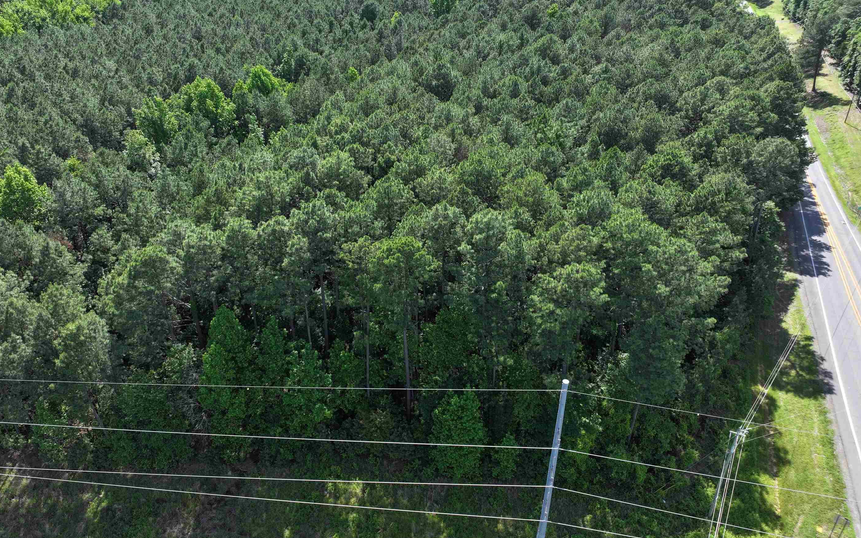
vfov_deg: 44.5
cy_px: 270
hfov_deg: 66.4
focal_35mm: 28
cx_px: 409
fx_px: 657
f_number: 2.8
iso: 100
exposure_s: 1/100
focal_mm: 12.29
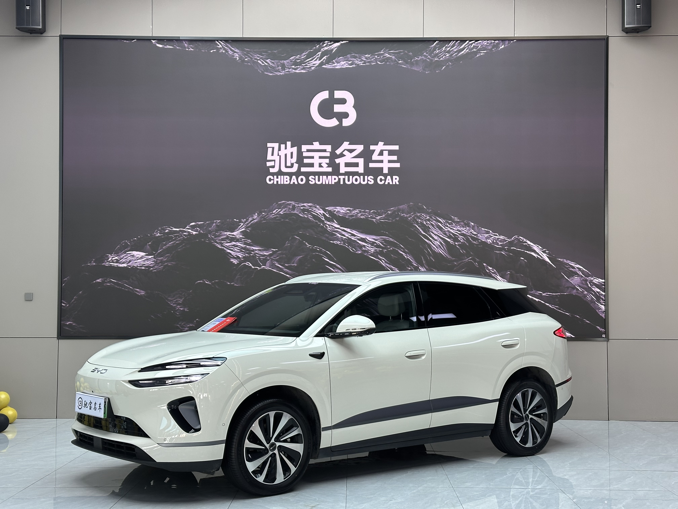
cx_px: 339
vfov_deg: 30.3
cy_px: 254
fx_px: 940
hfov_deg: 39.7
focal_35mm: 48
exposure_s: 1/100
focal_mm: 6.86
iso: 80
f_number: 1.78
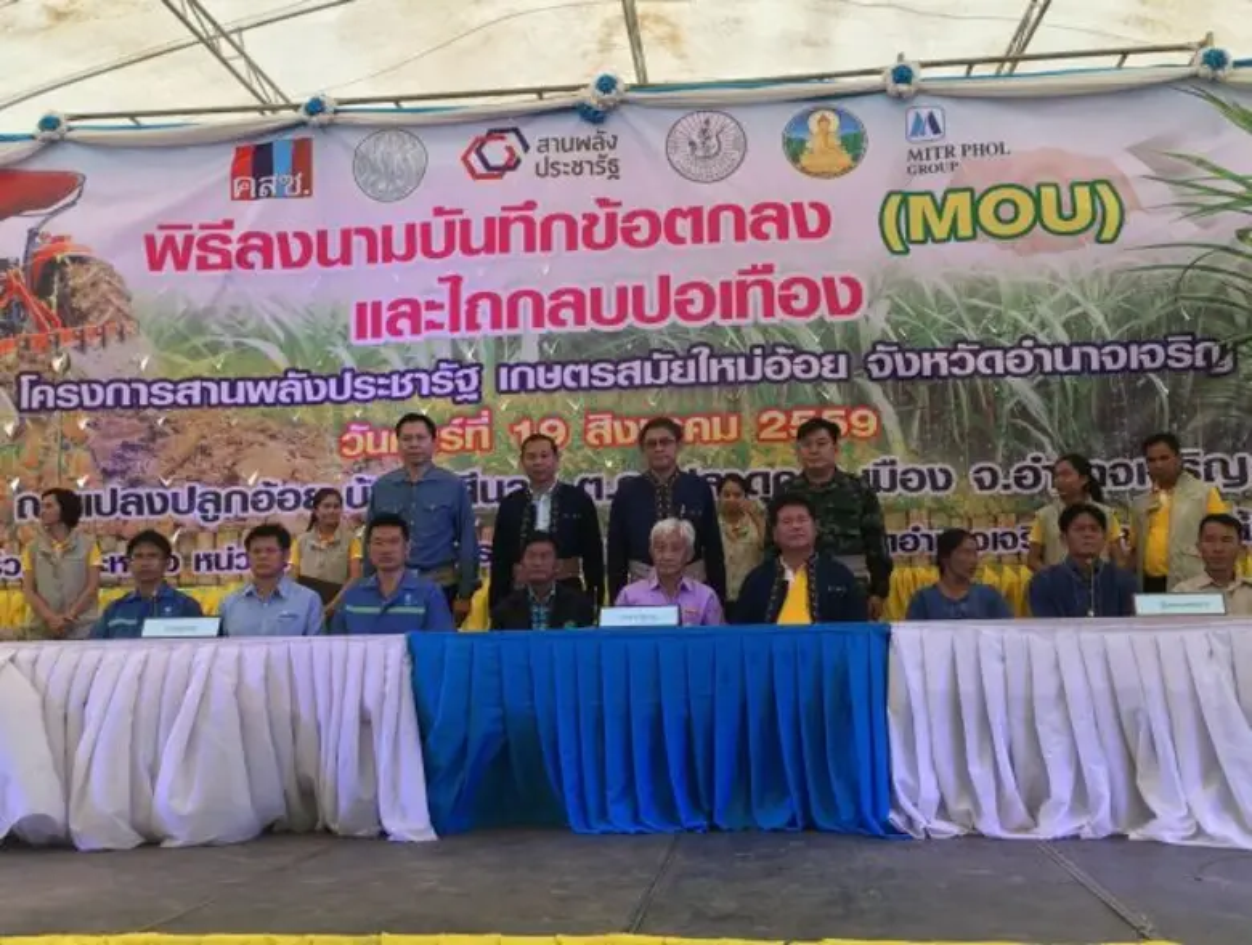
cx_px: 626
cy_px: 472
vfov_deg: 48.4
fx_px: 1051
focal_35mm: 29
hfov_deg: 61.5
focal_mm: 4.15
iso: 25
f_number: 2.2
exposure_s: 1/179
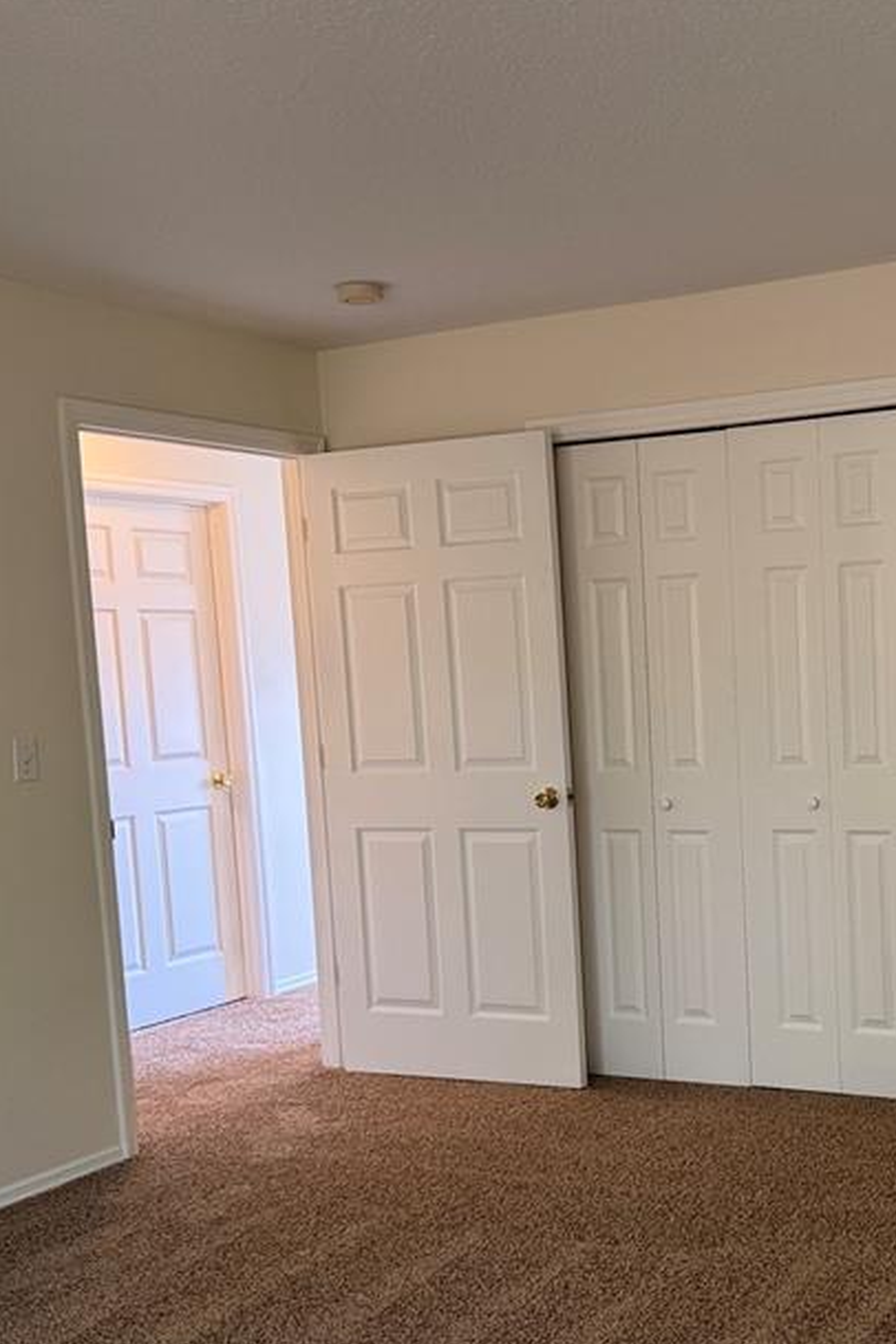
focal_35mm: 42
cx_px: 755
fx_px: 1568
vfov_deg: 46.2
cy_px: 797
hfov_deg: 30.9
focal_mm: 6.76
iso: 200
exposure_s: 1/60
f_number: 1.78
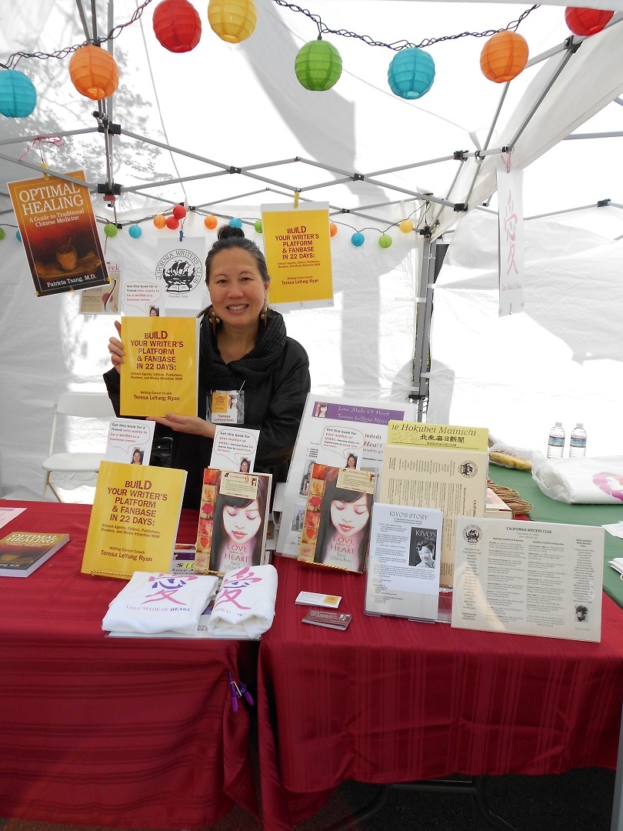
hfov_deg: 53.1
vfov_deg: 67.3
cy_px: 416
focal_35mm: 26
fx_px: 624
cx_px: 312
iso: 80
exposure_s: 1/500
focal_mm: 4.6
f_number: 3.2
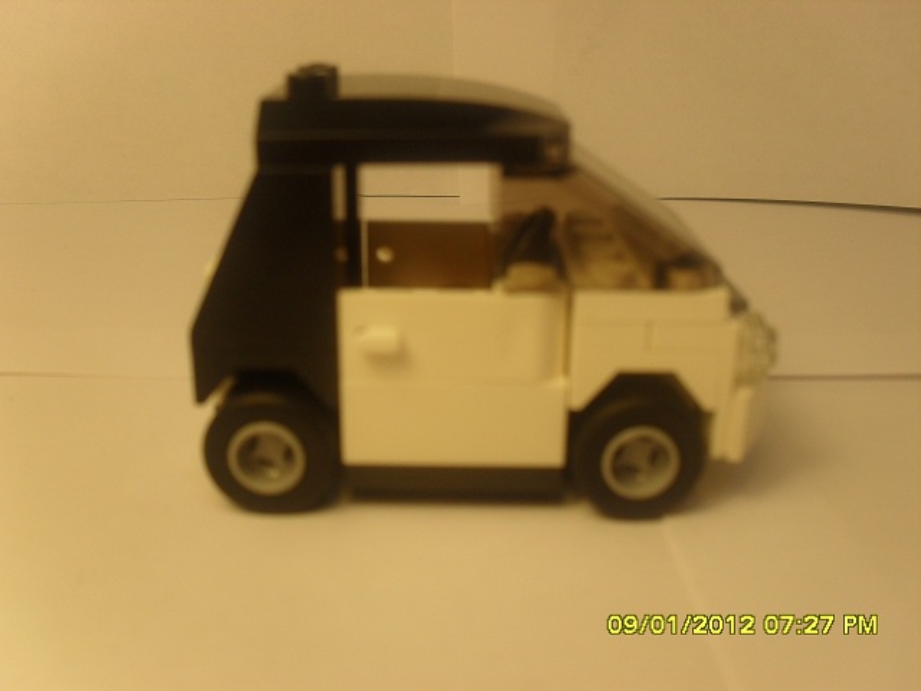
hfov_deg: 52.6
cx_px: 460
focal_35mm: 35
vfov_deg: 40.7
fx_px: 931
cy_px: 346
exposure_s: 1/180
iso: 100
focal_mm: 6.3
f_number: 3.2
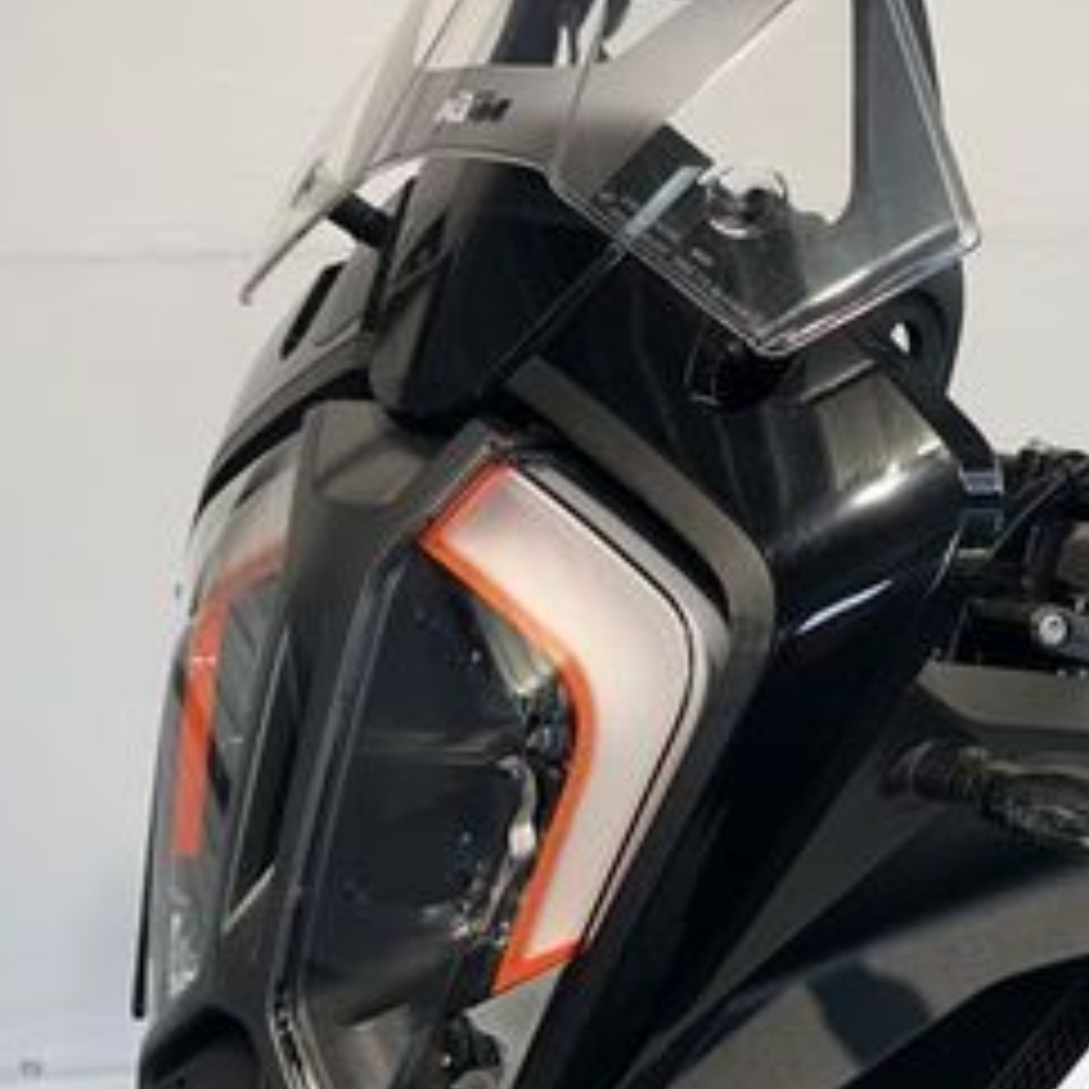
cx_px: 950
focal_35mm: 56
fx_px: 1993
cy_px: 634
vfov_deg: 30.5
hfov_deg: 29.5
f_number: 1.78
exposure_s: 1/121
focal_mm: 6.86
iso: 64
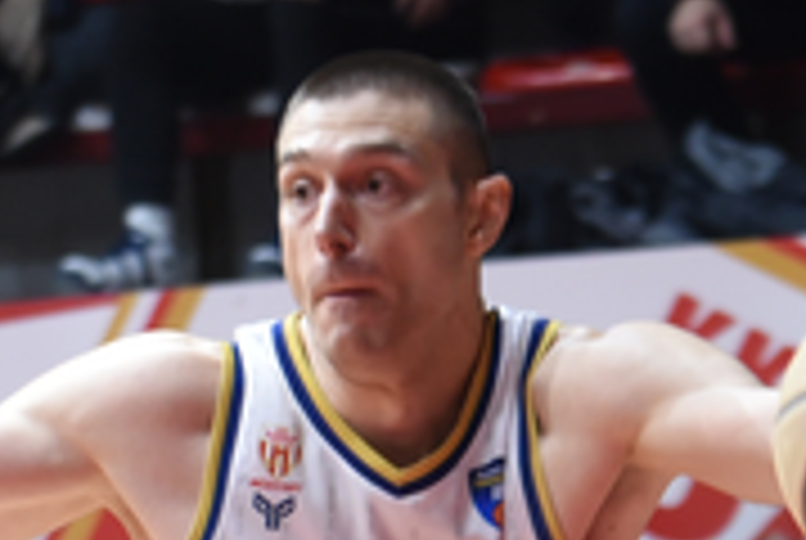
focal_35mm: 409
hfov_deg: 5.0
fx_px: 9172
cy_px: 1060
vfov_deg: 3.3
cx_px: -104
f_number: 2.8
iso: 1250
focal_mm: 78
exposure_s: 1/500
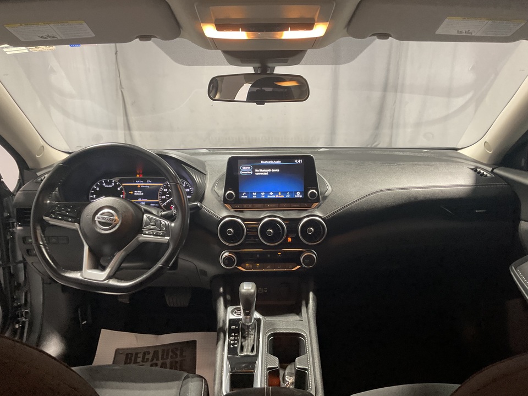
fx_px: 442
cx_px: 264
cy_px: 198
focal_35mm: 29
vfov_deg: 48.2
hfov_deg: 61.7
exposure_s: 1/50
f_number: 1.8
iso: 100
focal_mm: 3
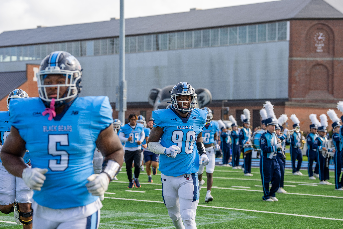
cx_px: 172
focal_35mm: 101
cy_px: 114
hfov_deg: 20.2
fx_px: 962
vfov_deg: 13.6
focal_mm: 101
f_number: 4.5
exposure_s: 1/640
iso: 100
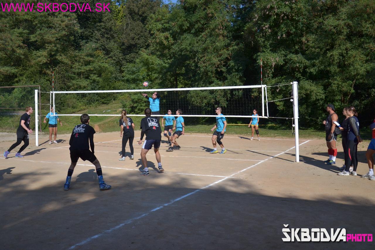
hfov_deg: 53.1
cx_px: 188
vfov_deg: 36.9
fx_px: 375
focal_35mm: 36
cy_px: 125
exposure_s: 1/2000
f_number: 4
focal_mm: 24
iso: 200
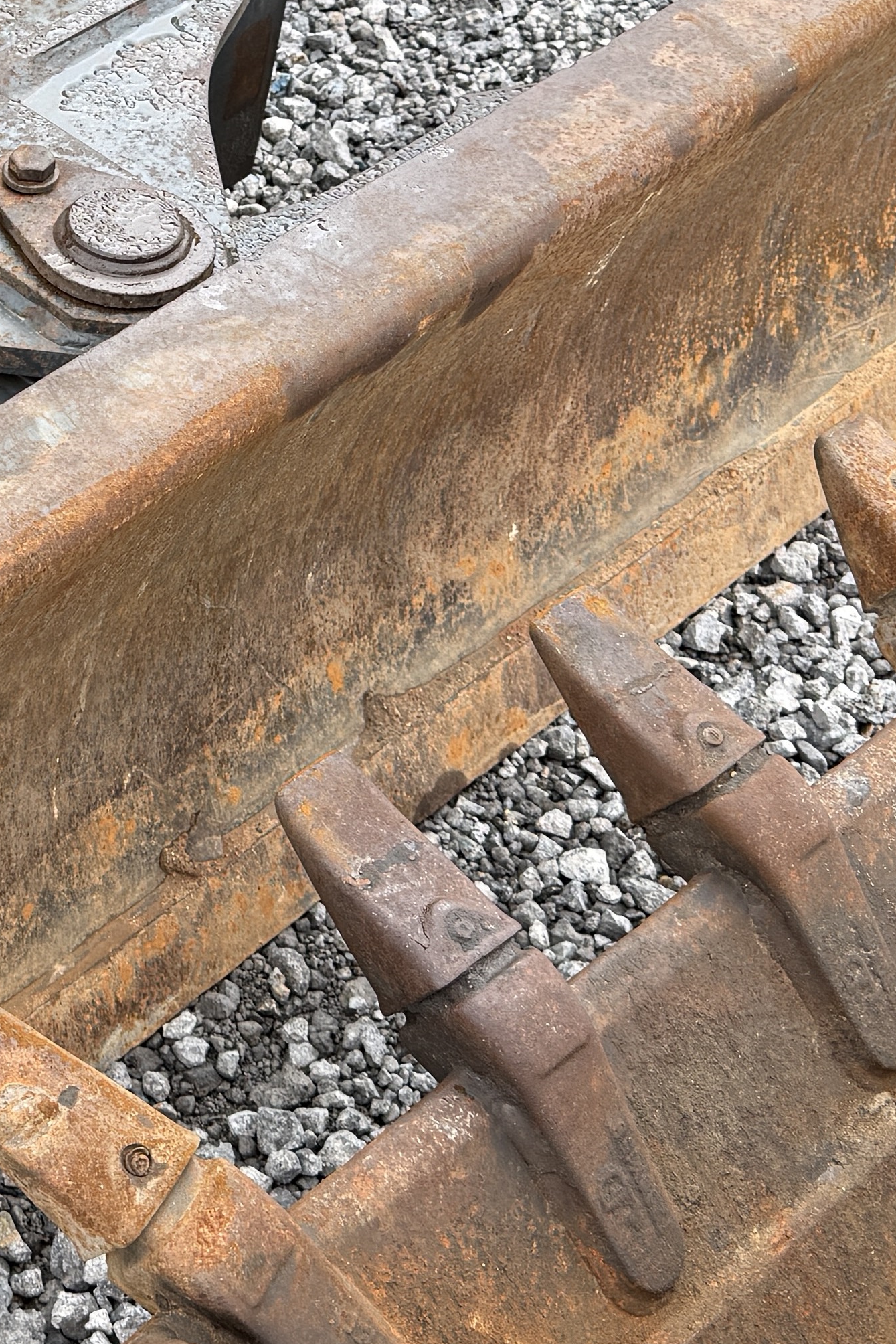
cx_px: -312
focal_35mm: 71
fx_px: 2650
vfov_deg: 28.2
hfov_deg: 17.8
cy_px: 408
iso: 80
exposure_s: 1/708
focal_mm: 6.76
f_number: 1.78
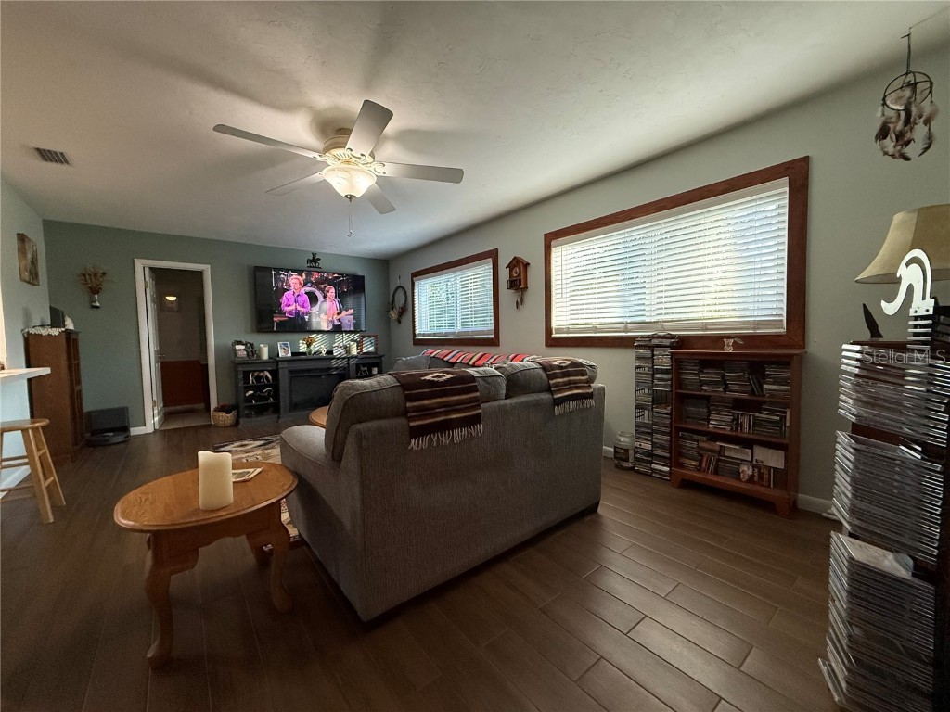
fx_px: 384
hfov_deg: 102.1
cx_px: 475
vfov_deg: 85.7
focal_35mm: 14
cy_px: 356
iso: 640
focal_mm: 2.22
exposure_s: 1/120
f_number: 2.2
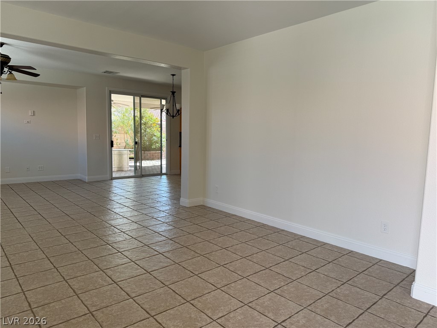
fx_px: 303
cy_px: 164
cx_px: 218
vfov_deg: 56.8
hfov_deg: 71.6
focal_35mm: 24
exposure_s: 1/143
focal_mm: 6.76
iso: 80
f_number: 1.78
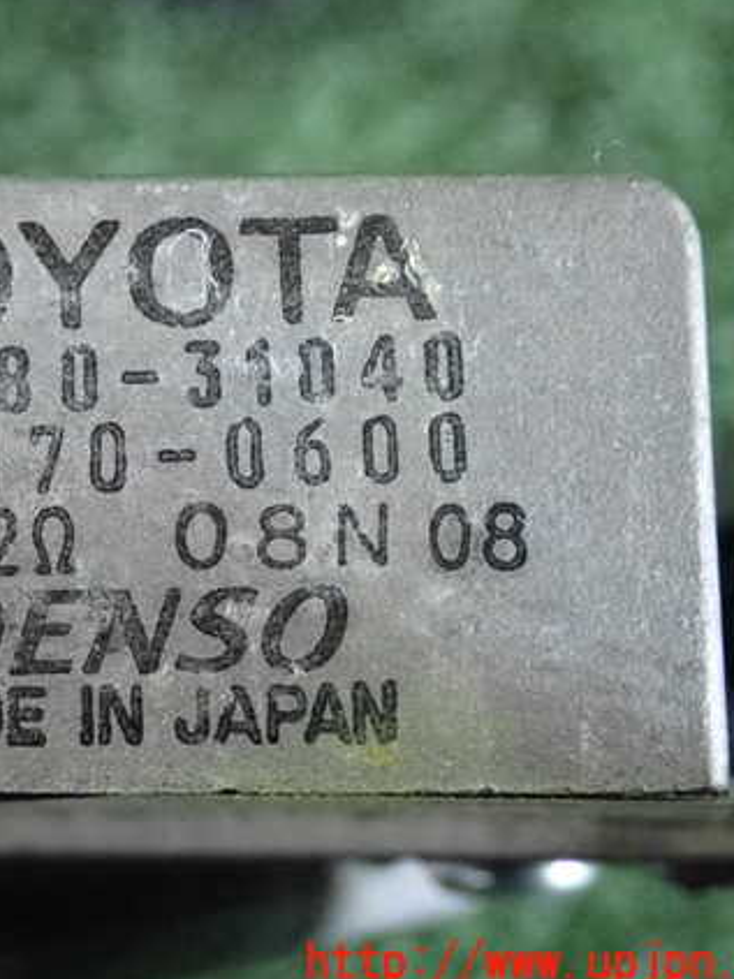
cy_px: 472
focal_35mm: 88
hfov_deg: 16.6
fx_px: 2489
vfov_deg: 22.3
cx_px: 134
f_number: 3.6
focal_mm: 11.09
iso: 2000
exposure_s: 1/125
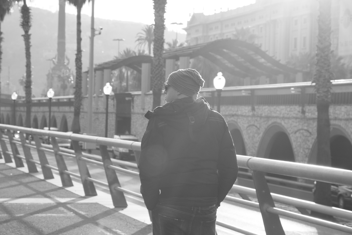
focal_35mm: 117
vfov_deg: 11.7
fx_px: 1144
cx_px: 176
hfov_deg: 17.5
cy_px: 118
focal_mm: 78
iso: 400
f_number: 9
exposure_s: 1/320
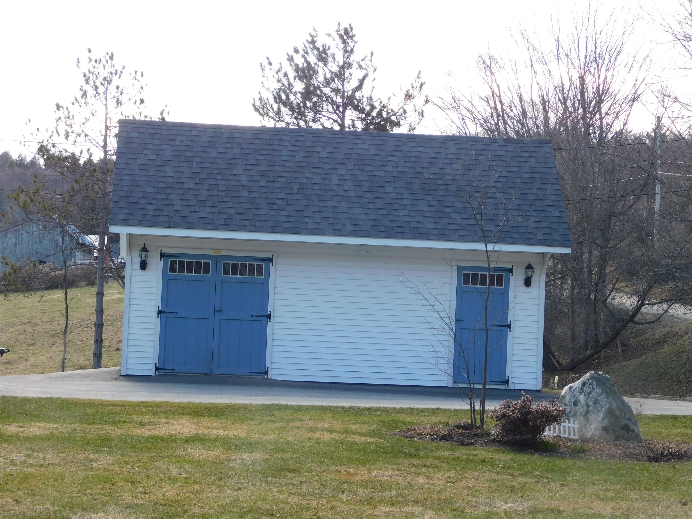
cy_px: 260
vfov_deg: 18.4
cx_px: 346
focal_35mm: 80
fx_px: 1599
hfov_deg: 24.4
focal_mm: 14.2
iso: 125
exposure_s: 1/200
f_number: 4.4
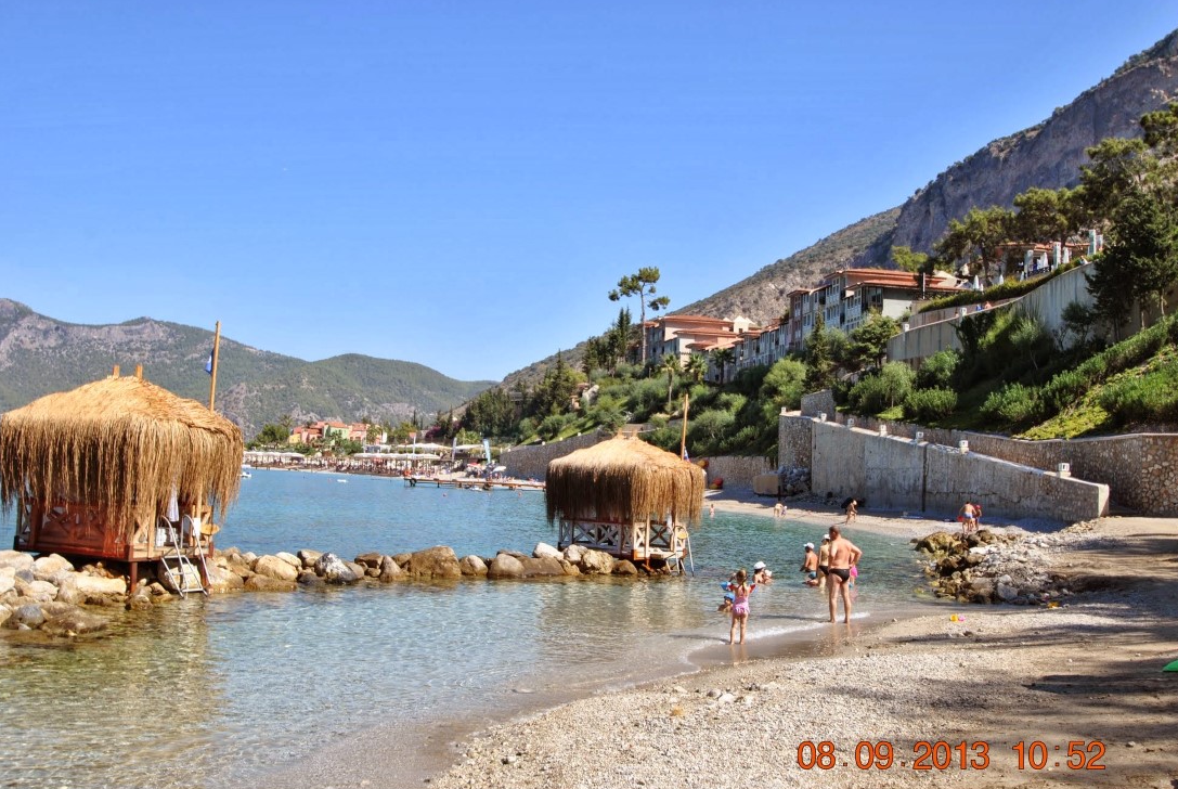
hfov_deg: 50.6
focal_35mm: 38
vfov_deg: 35.2
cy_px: 402
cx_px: 602
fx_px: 1245
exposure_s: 1/200
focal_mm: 24
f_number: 7.1
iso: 100
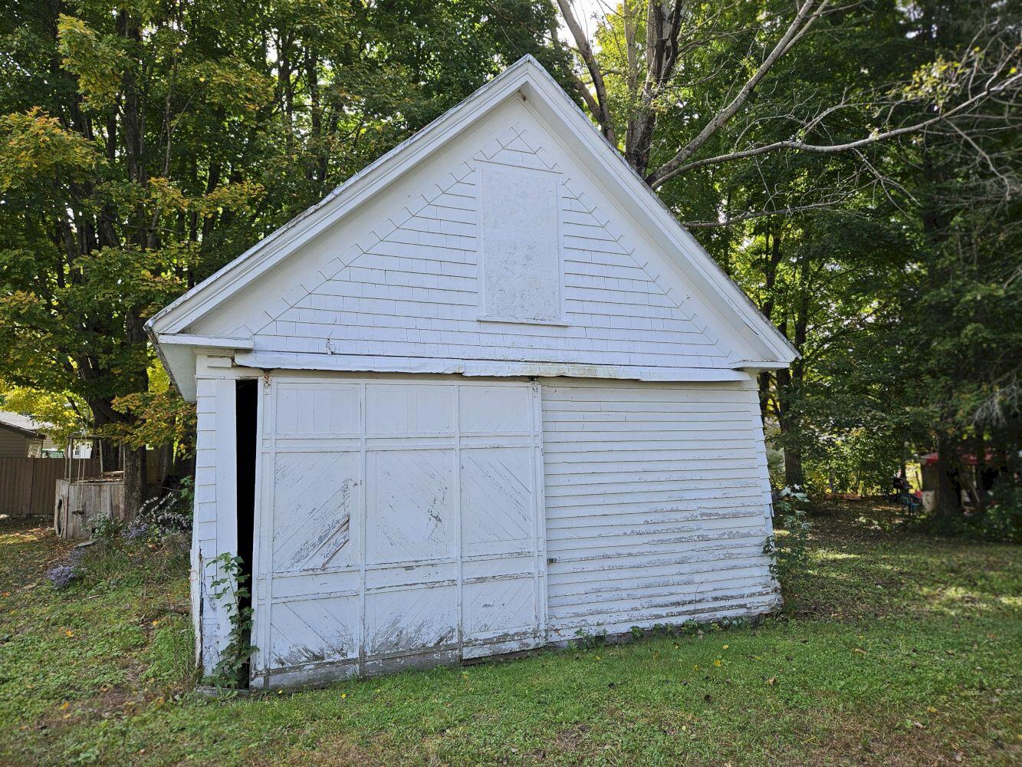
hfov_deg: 73.9
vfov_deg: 58.9
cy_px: 384
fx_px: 679
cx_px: 511
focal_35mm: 23
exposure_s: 1/575
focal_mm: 5.4
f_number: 1.8
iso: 32
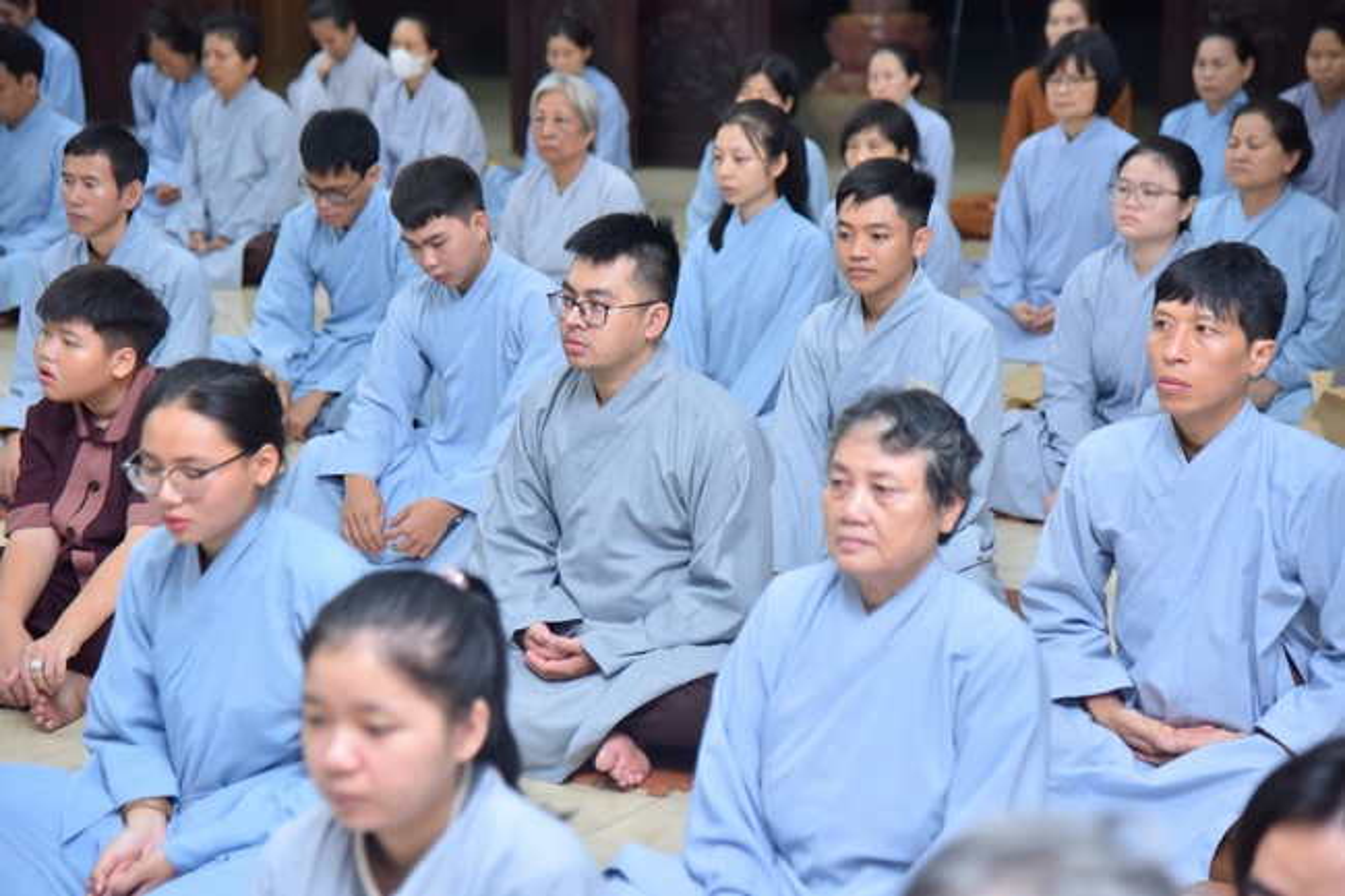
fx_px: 3212
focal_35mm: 86
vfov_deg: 15.9
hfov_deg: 23.7
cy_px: 448
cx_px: 672
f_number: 4.5
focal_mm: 86
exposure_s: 1/125
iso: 1250
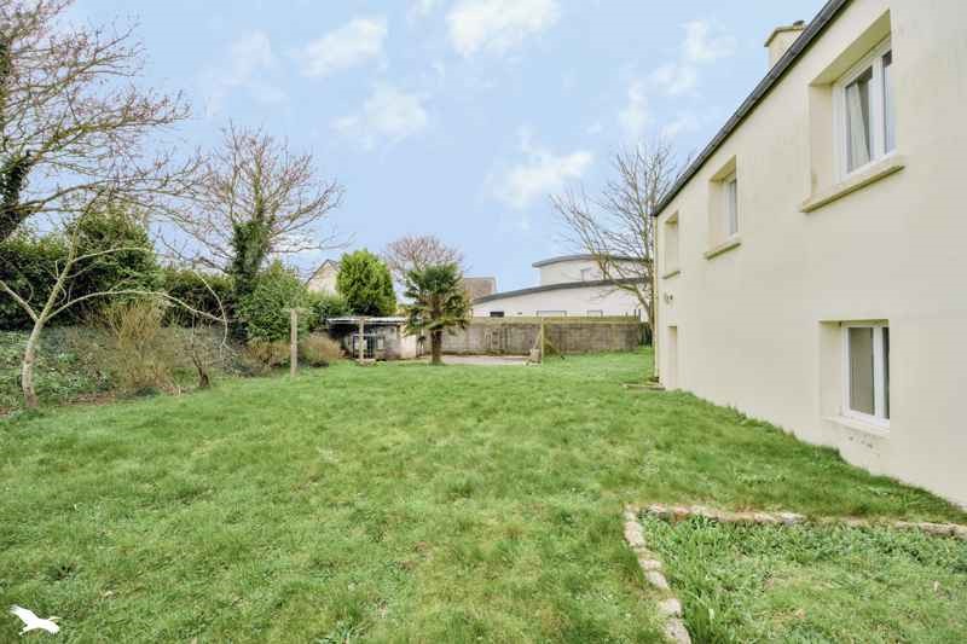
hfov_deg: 96.7
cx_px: 484
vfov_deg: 73.7
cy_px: 322
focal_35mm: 16
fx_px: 430
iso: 800
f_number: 8
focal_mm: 16
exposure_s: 1/3200
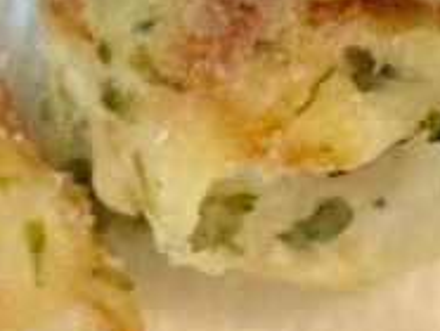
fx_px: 1680
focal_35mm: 132
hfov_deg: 14.6
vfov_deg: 10.4
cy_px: -314
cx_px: -40
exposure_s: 1/50
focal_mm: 2.22
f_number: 2.2
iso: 320
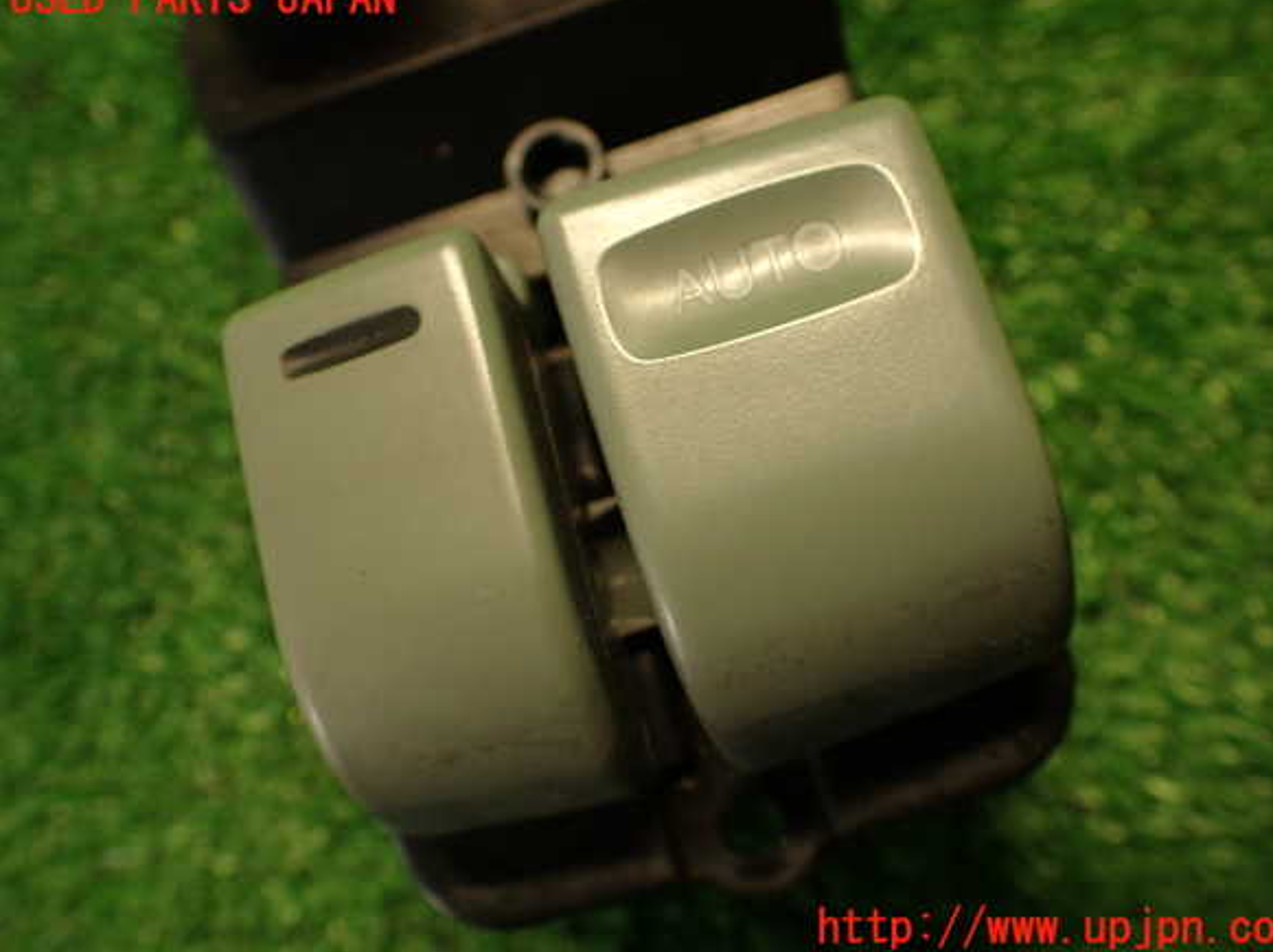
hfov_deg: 58.4
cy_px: 464
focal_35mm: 31
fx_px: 1139
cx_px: 655
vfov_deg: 45.4
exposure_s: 1/30
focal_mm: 5.4
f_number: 2.3
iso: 200
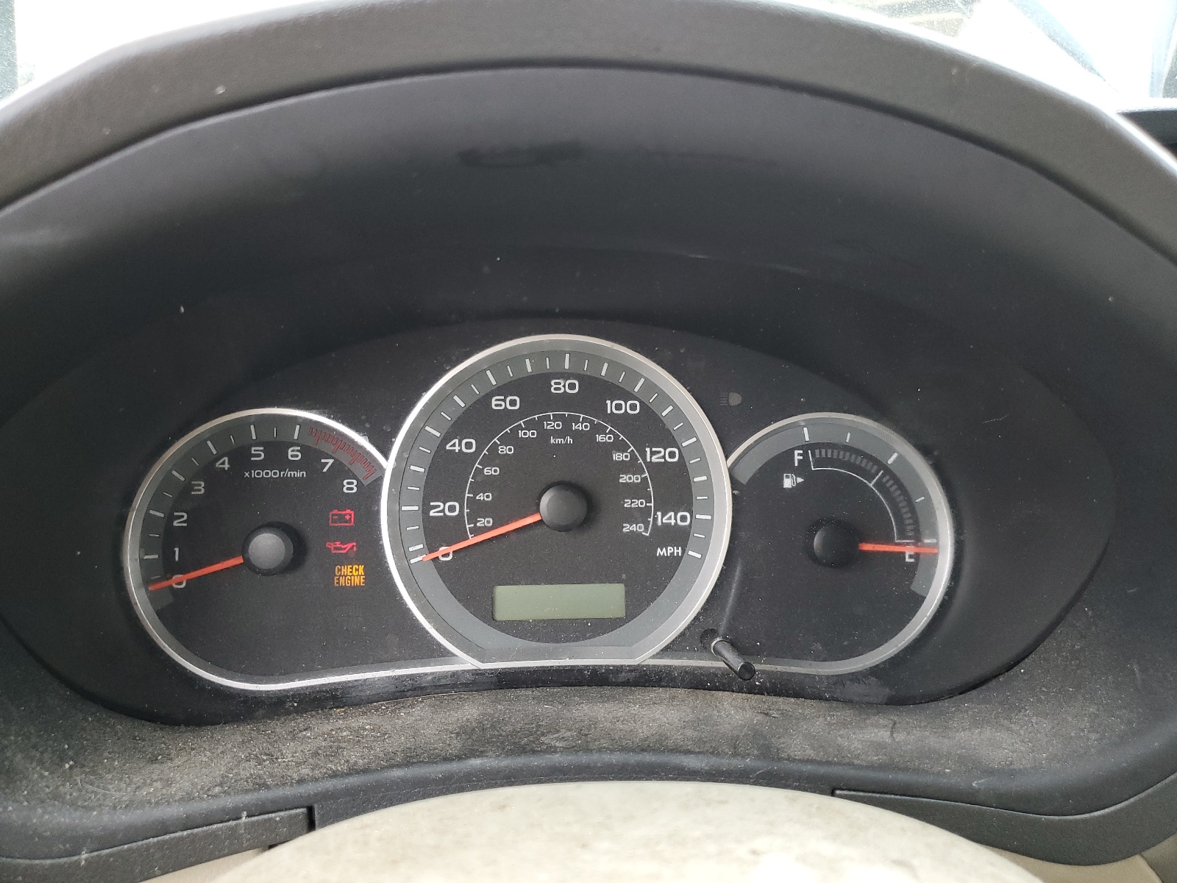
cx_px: 588
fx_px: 884
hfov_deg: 67.3
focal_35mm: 26
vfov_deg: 53.1
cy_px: 442
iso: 98
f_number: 1.5
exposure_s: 1/60.2
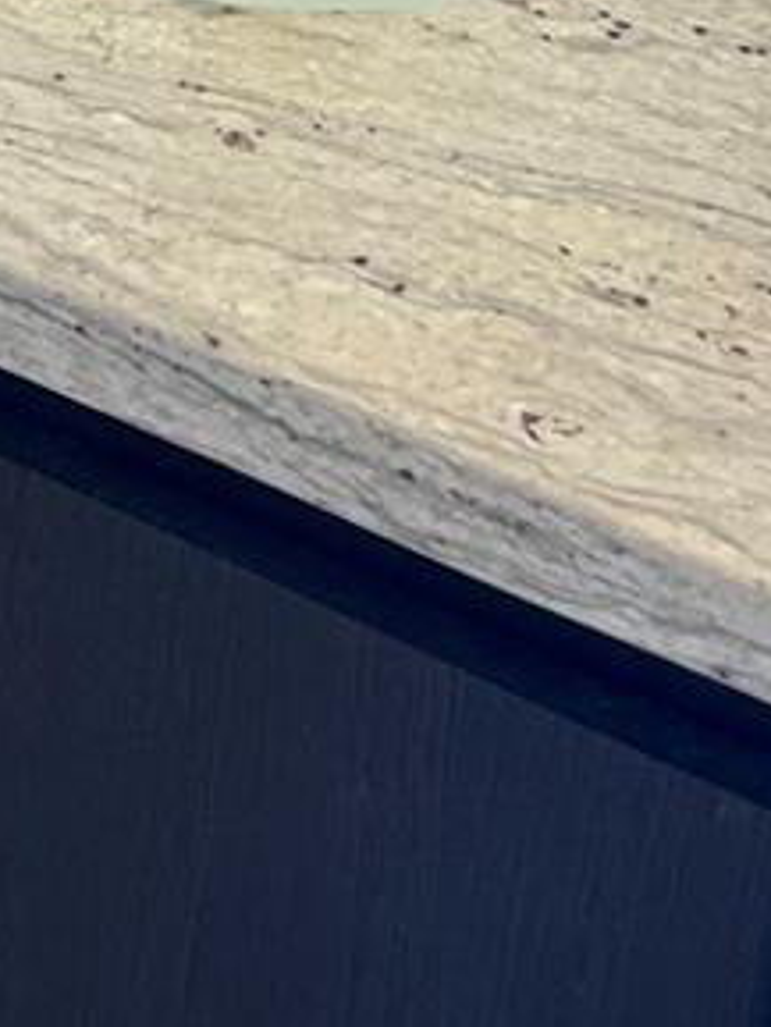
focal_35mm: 108
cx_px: -519
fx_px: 3205
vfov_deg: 15.6
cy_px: -810
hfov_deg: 12.7
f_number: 1.6
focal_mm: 5.1
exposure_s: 1/120
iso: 64
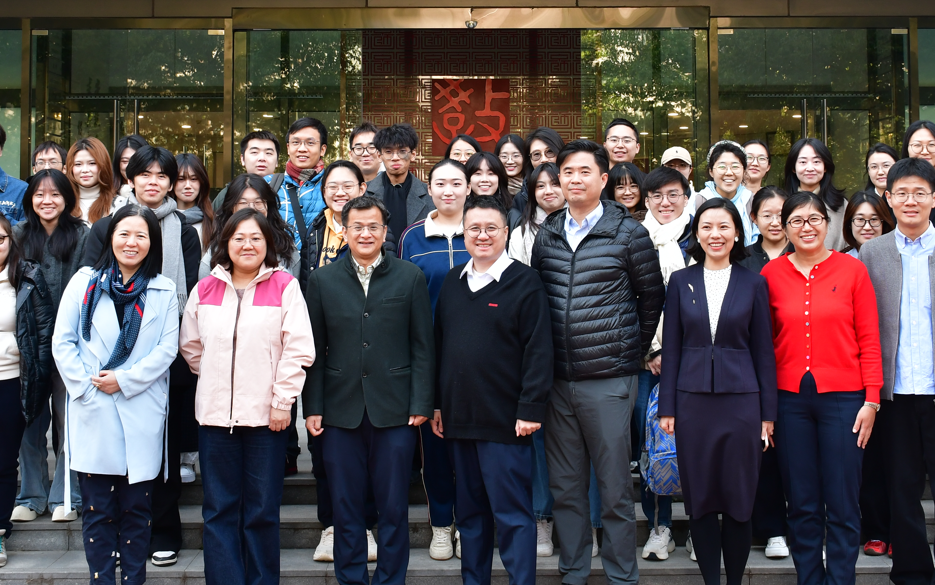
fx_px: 1427
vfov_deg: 22.9
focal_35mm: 56
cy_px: 142
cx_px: 500
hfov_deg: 36.3
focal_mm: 24
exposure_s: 1/50
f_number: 8
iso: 320
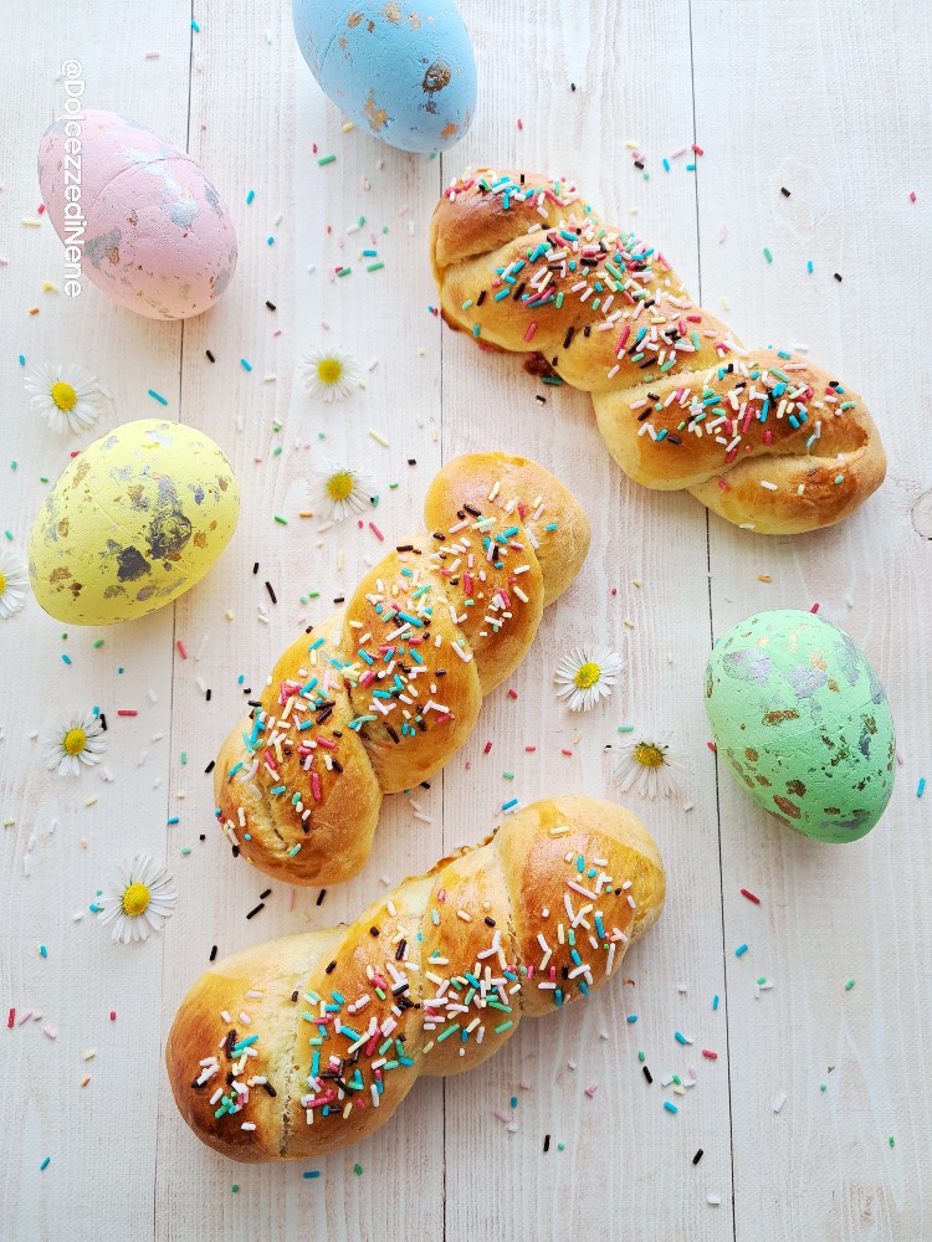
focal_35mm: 24
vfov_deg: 71.6
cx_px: 466
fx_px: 862
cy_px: 621
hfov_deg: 56.8
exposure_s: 1/50
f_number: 1.8
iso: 64
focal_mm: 5.23
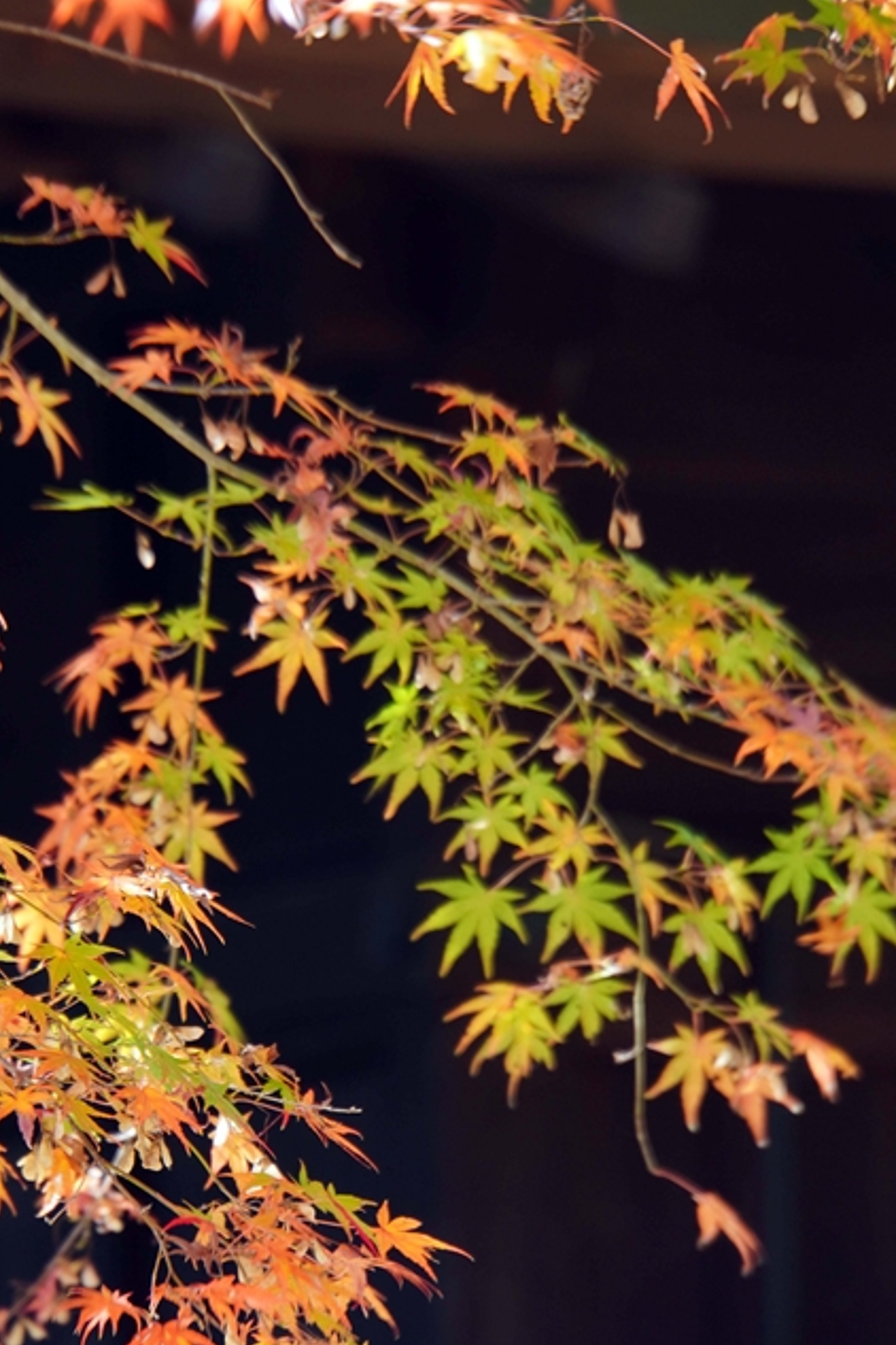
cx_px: 379
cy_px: 812
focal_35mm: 379
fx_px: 14148
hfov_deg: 3.6
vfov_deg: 5.4
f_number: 6.3
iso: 100
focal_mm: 200
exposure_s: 1/25
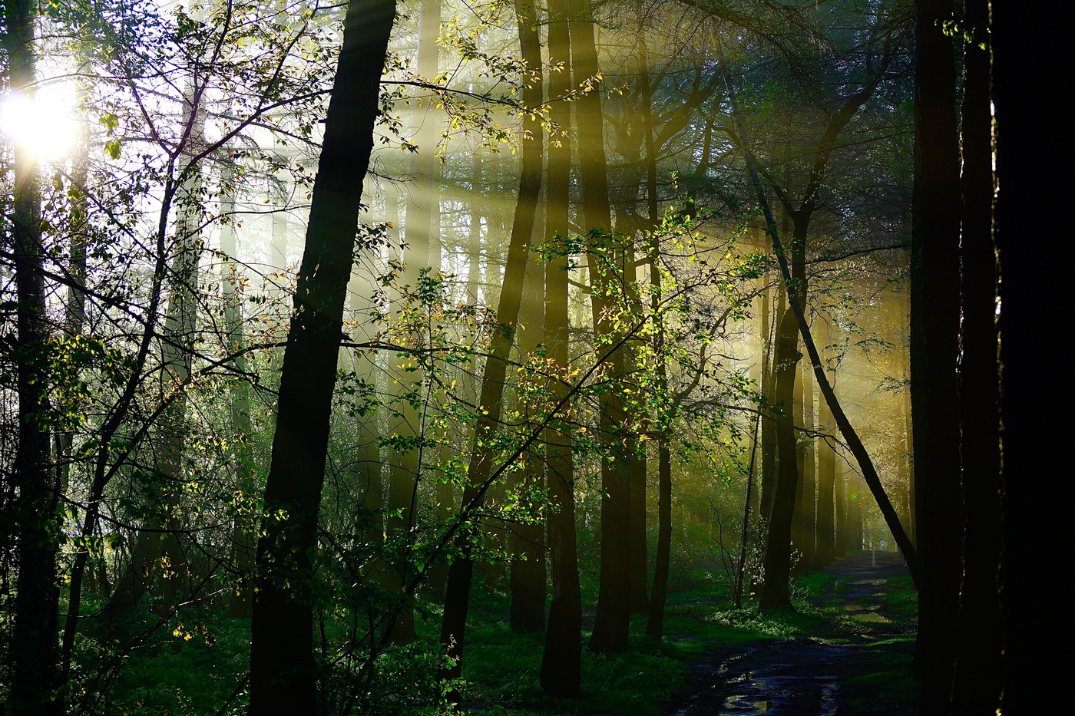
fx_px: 2463
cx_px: 538
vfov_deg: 16.5
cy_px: 358
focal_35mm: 82
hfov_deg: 24.6
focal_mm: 55
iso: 200
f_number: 5
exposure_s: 1/125
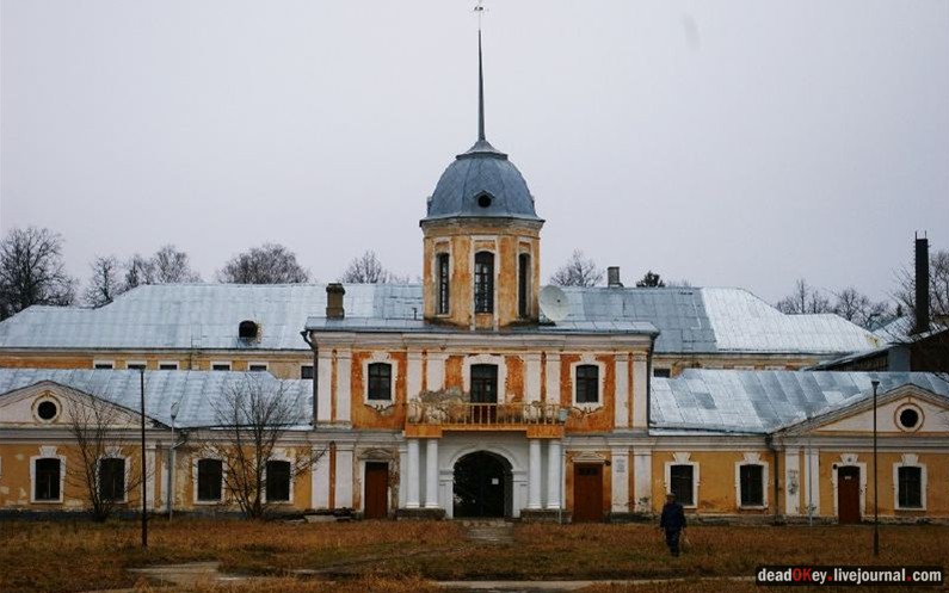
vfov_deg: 15.5
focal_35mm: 85
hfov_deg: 24.5
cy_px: 278
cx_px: 476
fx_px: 2186
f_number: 8
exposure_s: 1/60
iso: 400
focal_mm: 55
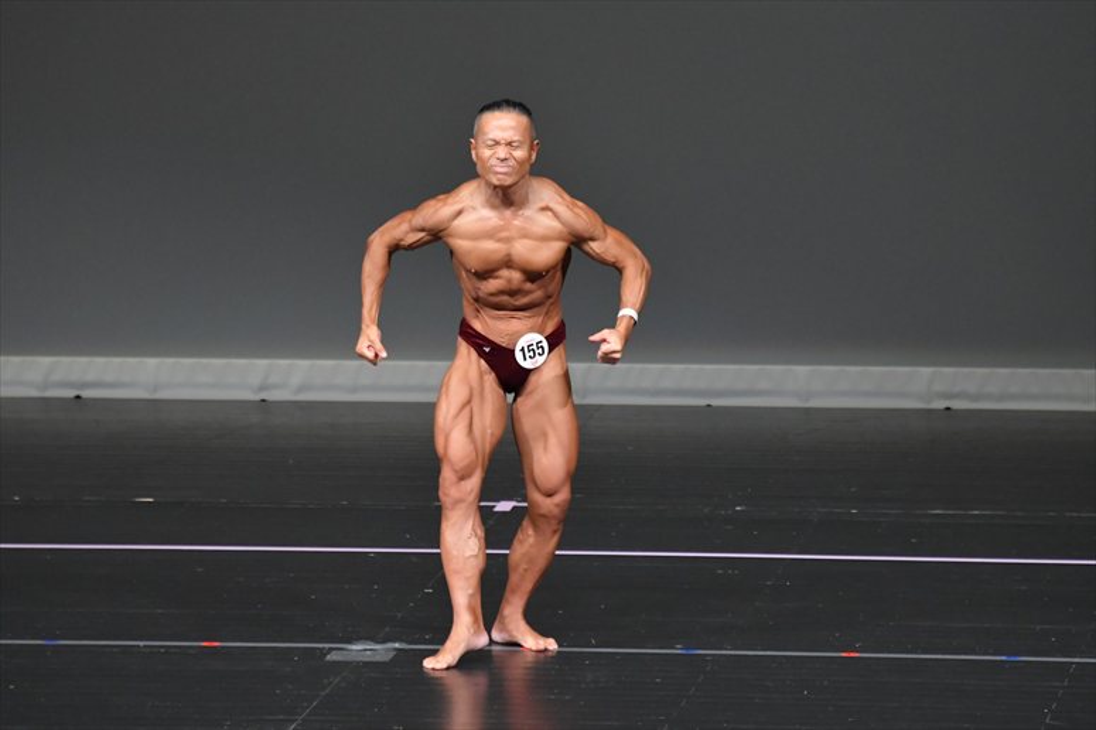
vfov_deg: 4.0
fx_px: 10498
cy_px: 365
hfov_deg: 6.0
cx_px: 548
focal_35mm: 345
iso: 4000
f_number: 5.6
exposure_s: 1/400
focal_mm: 230
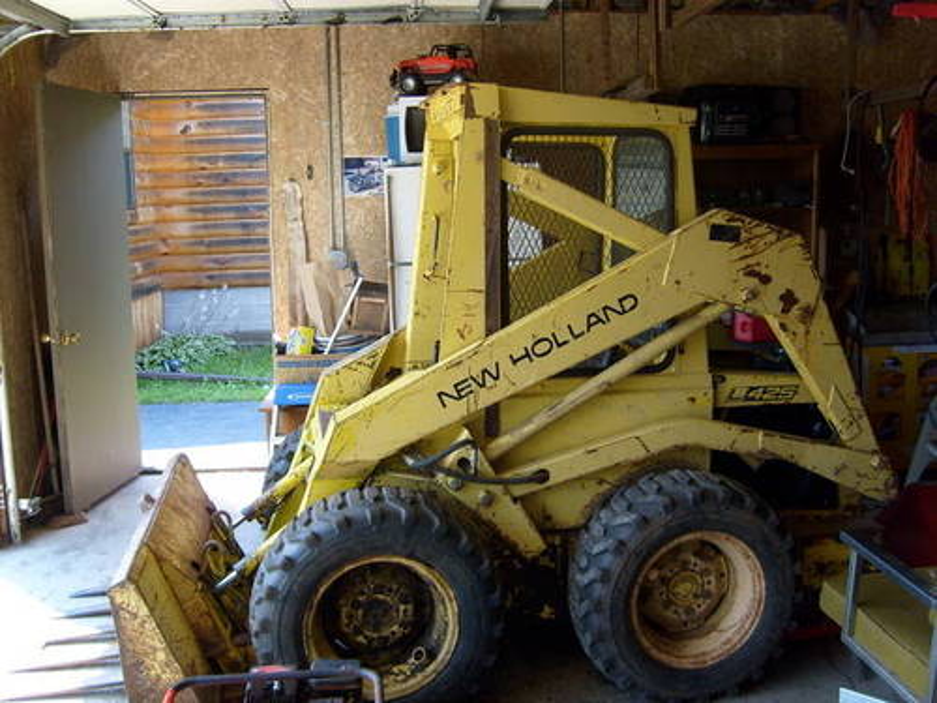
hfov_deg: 52.6
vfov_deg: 40.7
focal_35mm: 35
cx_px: 468
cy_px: 352
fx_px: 947
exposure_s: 1/90
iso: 80
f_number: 2.8
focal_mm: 5.8
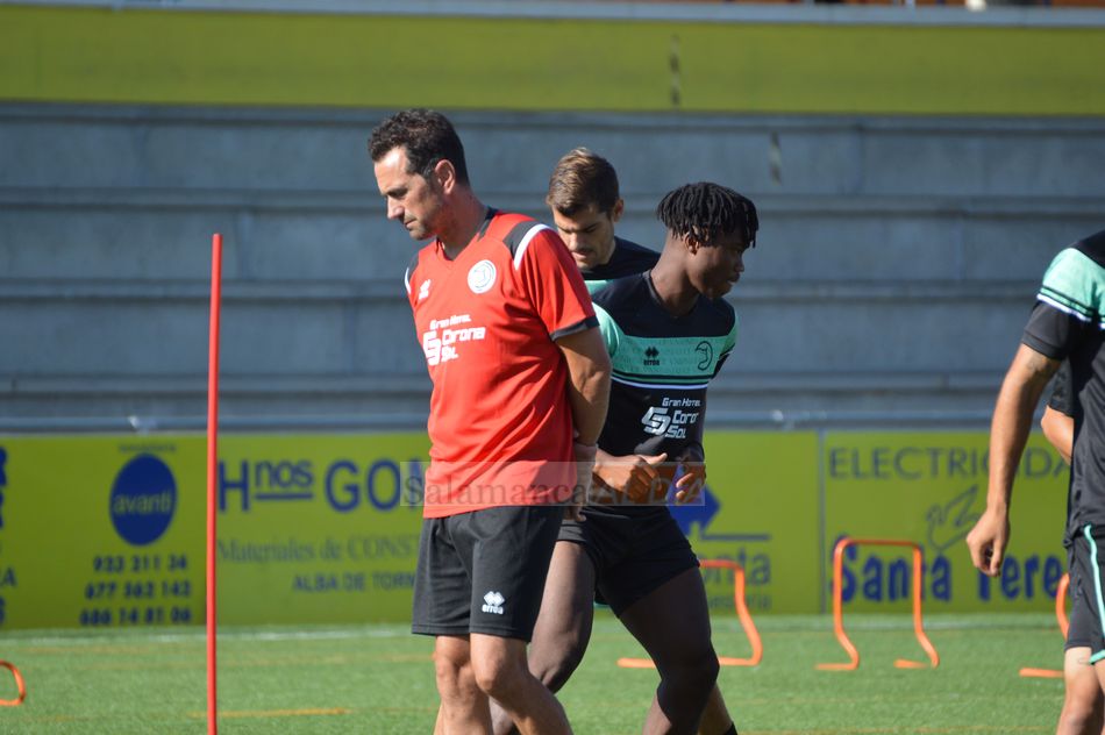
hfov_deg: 4.6
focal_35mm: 450
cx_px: 552
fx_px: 13802
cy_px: 368
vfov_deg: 3.1
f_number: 5.6
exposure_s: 1/1000
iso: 400
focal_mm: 300
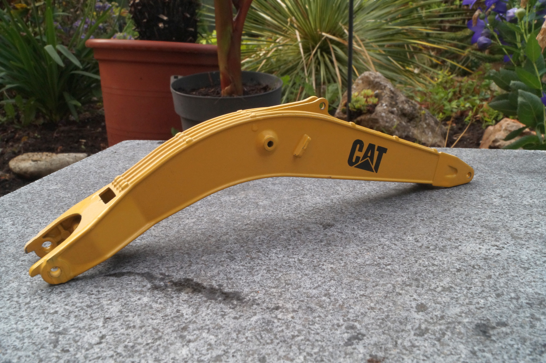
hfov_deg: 57.3
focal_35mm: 33
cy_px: 182
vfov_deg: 39.9
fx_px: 500
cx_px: 273
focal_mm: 22
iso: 1000
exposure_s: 1/60
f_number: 22
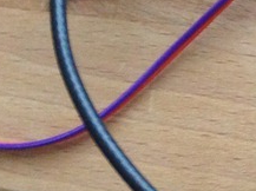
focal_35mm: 156
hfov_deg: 11.5
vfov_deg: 9.1
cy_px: -139
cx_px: 504
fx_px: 1152
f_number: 2.4
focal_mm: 4.12
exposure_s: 1/20
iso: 200
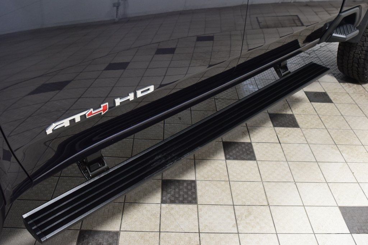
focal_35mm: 36
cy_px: 122
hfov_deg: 53.1
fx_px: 368
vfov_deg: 36.9
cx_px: 184
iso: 1600
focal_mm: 24
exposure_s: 1/60
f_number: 3.2
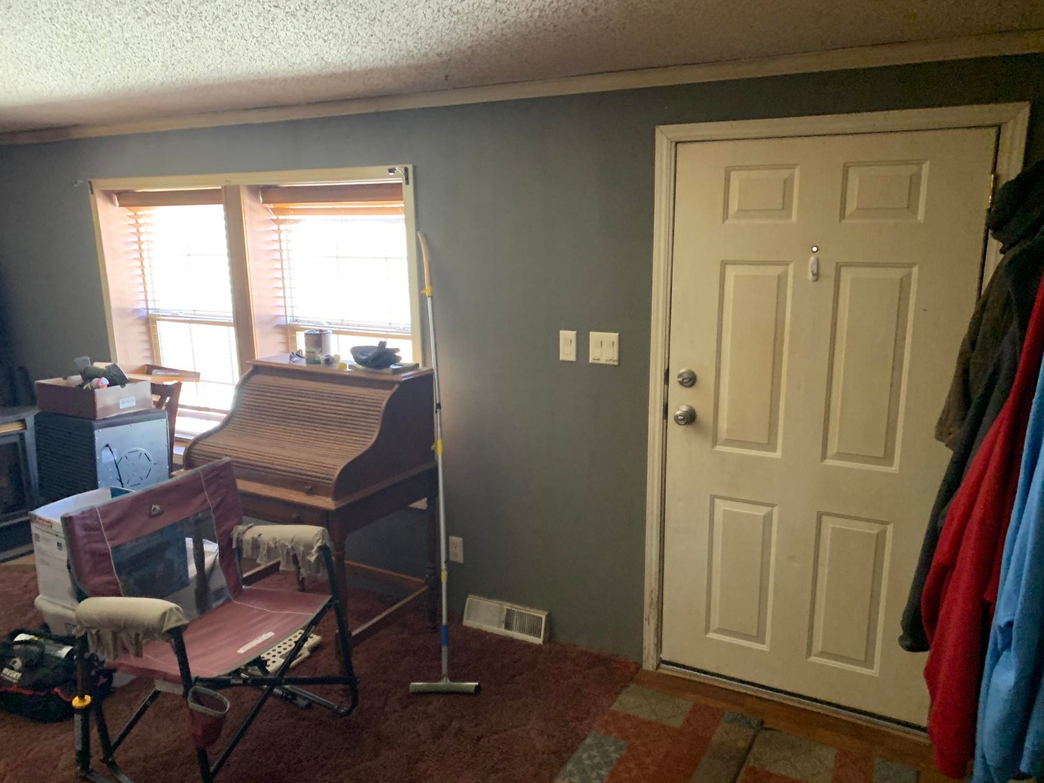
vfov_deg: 53.1
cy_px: 392
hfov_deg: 67.3
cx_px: 522
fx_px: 784
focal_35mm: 26
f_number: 1.8
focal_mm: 4.25
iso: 400
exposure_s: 1/40
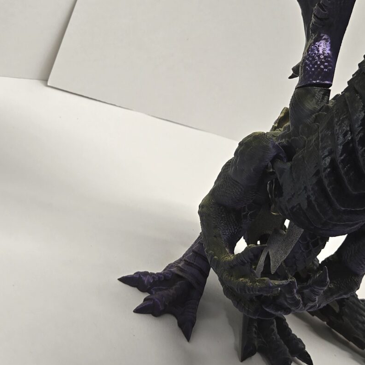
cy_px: 178
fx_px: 787
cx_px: 236
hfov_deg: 26.0
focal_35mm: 66
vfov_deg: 26.1
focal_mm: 5.4
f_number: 1.8
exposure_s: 1/140
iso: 25
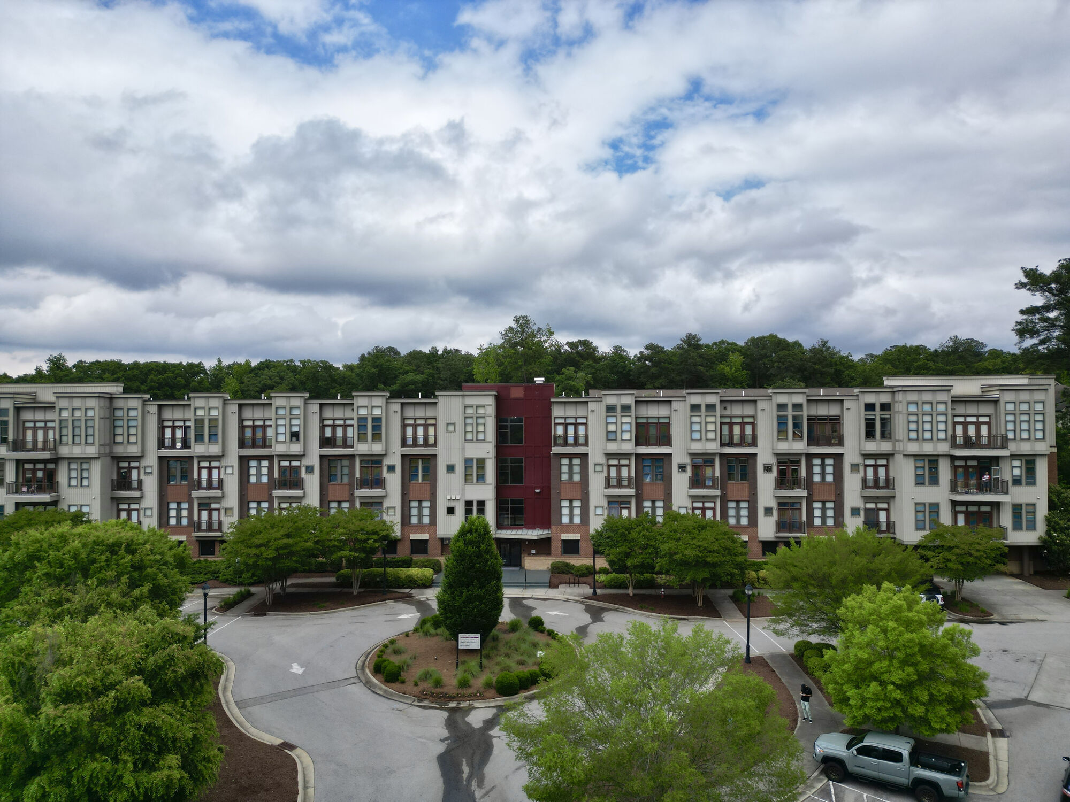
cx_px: 535
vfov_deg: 56.8
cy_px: 401
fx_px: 742
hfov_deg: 71.6
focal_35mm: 24
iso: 100
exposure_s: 1/5000
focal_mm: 6.7
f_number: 1.7
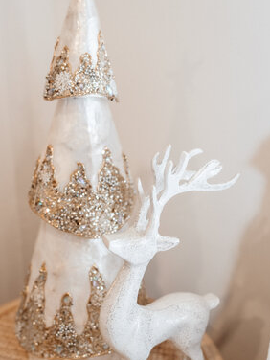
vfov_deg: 43.7
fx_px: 447
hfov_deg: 33.3
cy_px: 147
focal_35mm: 43
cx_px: 92
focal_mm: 28
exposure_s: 1/160
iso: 800
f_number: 2
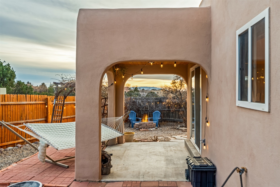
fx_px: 257
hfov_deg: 57.2
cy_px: 94
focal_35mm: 33
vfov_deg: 40.0
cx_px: 140
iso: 100
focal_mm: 33
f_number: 8
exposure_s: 1/10
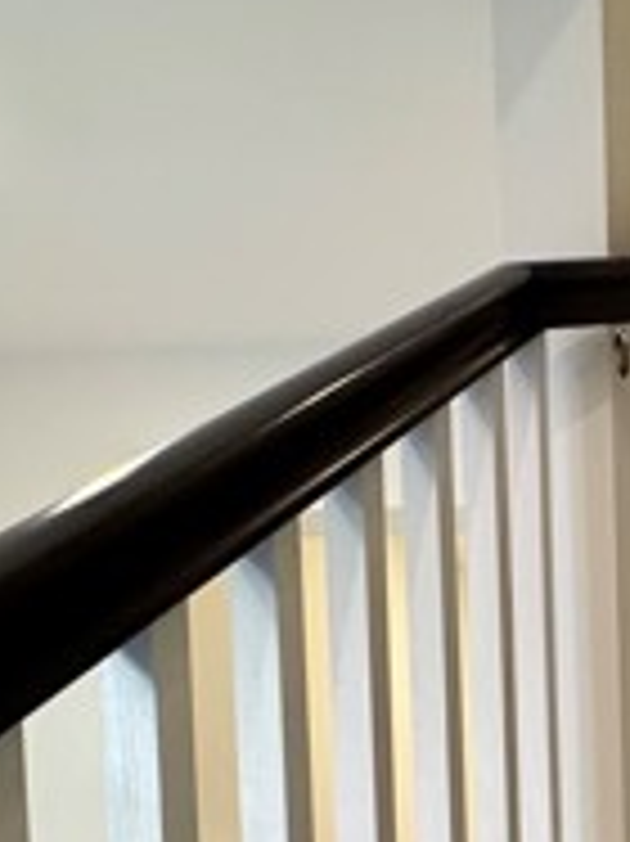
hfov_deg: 23.6
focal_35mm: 48
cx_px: 963
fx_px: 1166
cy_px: 968
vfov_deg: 33.5
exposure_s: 1/120
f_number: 2.2
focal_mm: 2.22
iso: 320
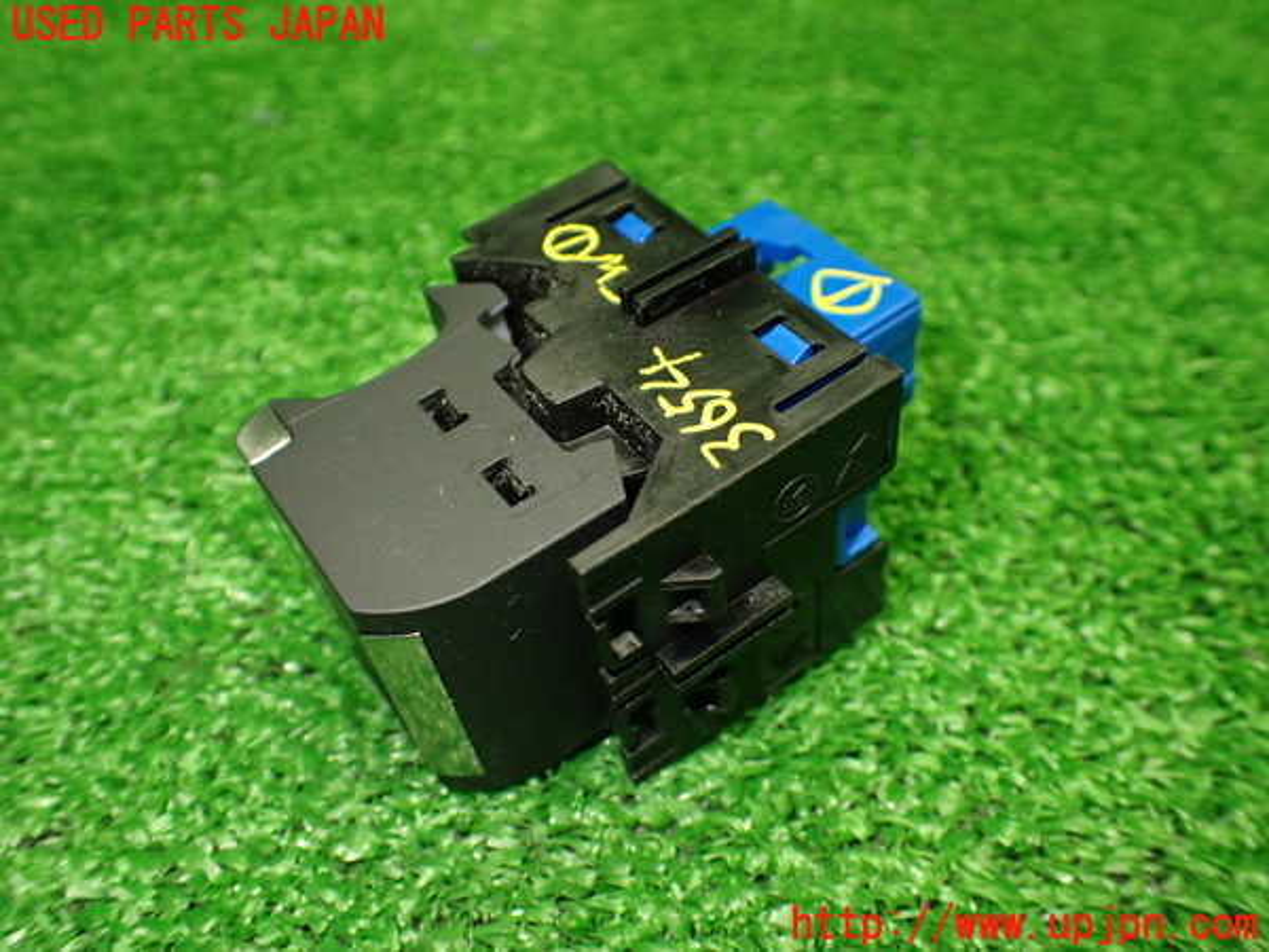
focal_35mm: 30
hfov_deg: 60.0
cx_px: 634
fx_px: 1100
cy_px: 476
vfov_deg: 46.8
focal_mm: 5.4
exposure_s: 1/125
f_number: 2.3
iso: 500
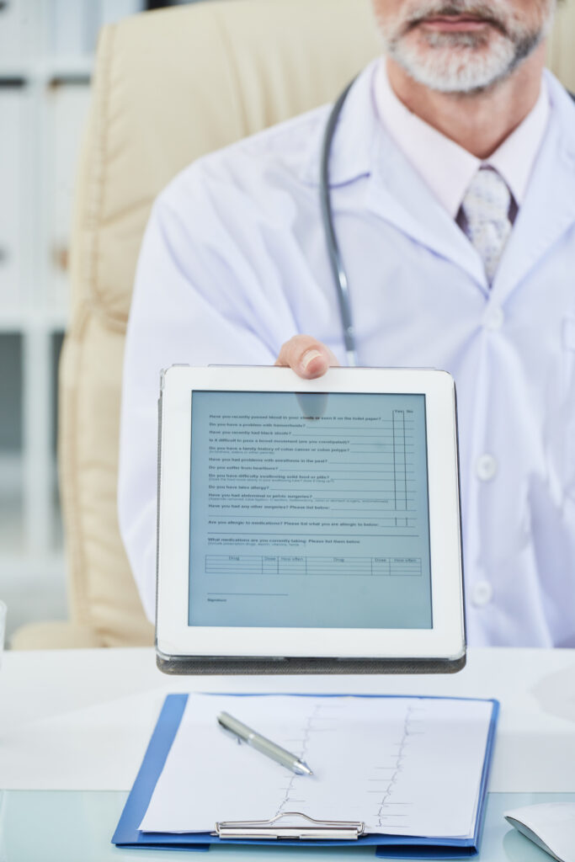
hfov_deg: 6.9
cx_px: 288
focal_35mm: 200
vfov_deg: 10.3
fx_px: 4790
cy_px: 431
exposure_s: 1/100
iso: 500
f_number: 8
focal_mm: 200
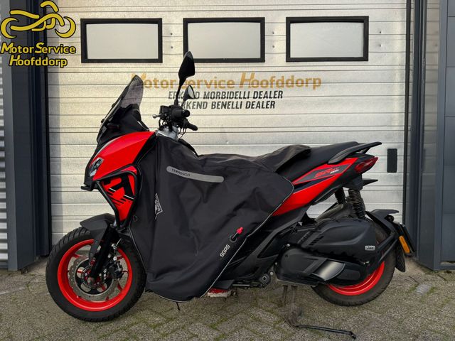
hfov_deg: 71.6
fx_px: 315
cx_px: 228
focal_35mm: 24
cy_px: 170
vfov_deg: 56.8
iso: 80
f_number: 1.78
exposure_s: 1/2801
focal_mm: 6.76
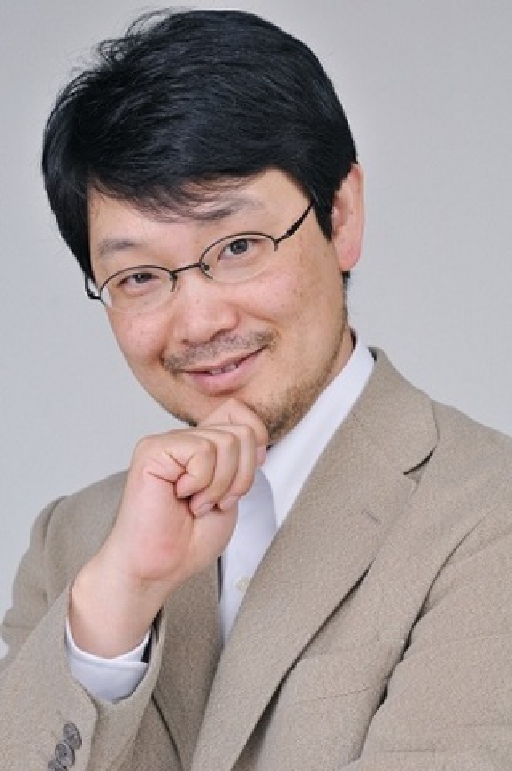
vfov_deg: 28.1
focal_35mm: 72
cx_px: 256
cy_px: 386
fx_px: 1539
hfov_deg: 18.9
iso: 200
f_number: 6.3
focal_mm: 48
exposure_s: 1/125
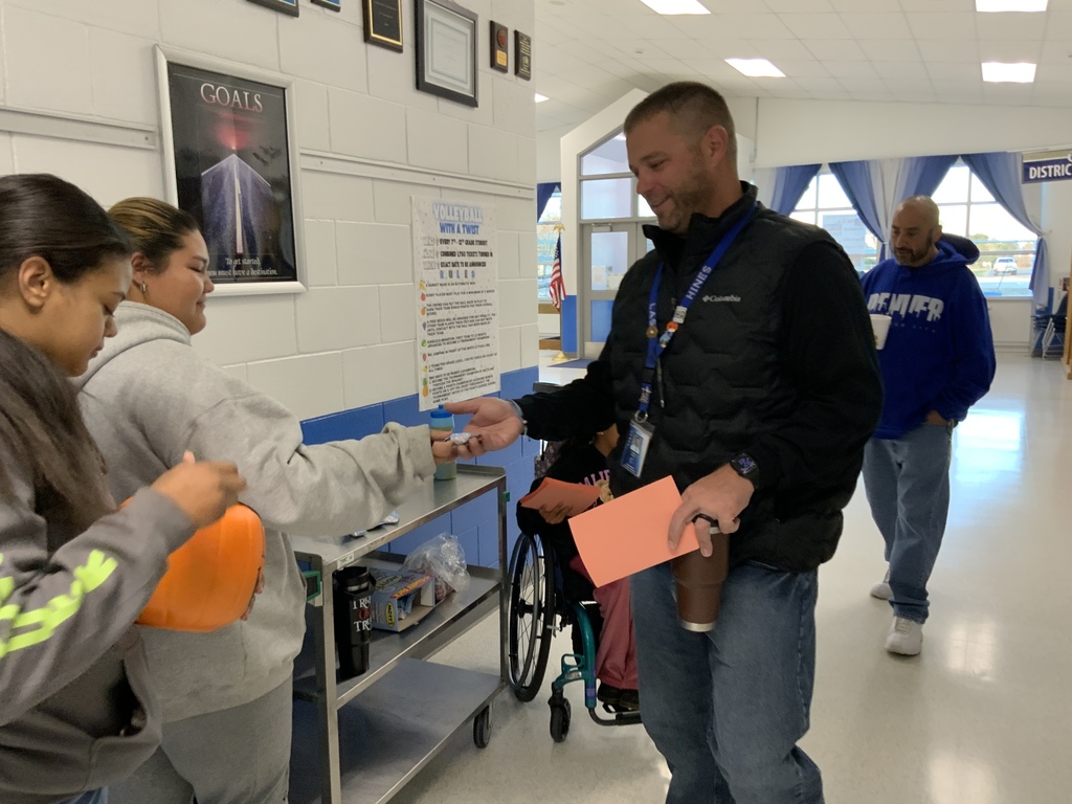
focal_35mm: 29
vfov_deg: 48.2
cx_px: 536
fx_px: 898
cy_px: 402
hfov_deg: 61.7
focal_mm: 3
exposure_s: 1/60
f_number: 1.8
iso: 100
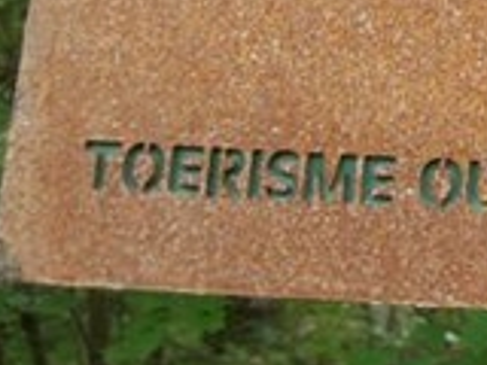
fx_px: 1688
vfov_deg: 11.8
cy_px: -198
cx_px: 752
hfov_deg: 15.1
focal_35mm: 120
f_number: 2.9
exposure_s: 1/125
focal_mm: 5.7
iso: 80
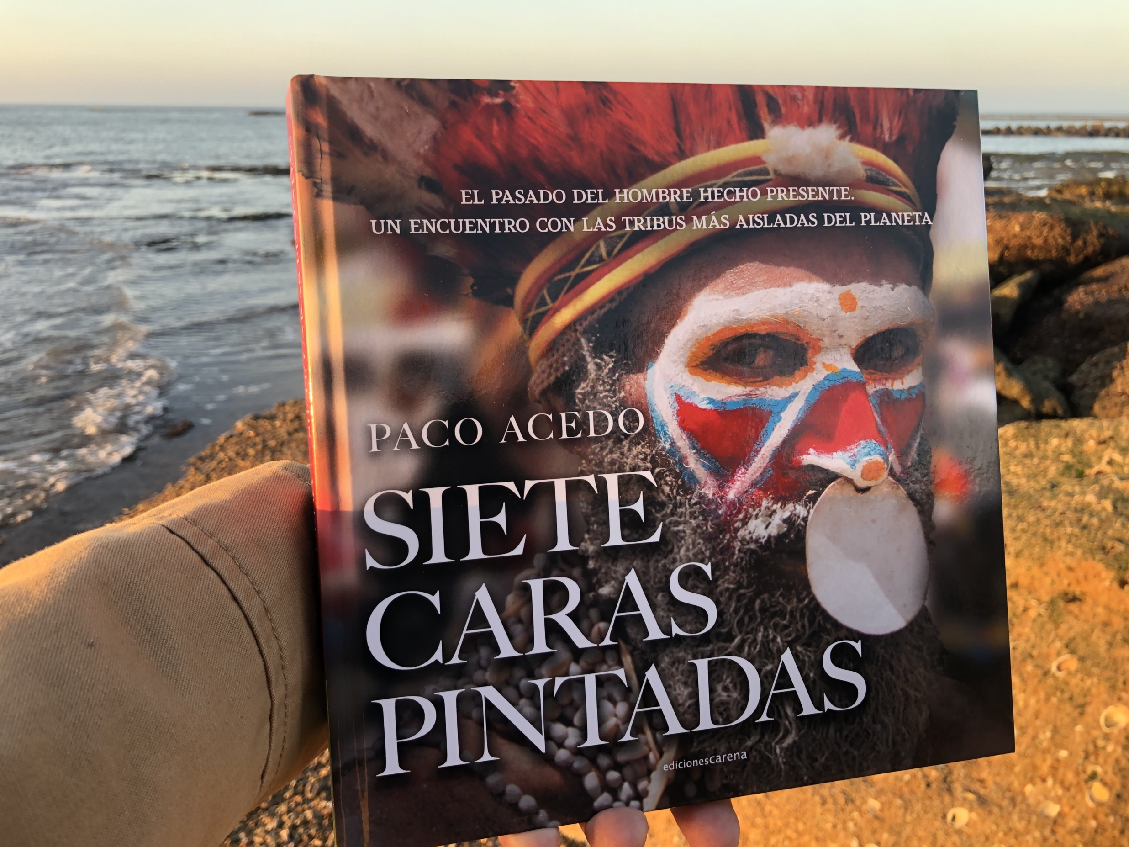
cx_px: 572
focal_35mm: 29
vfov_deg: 48.2
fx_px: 946
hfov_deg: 61.7
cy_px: 416
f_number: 1.8
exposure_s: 1/120
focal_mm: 3.99
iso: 25
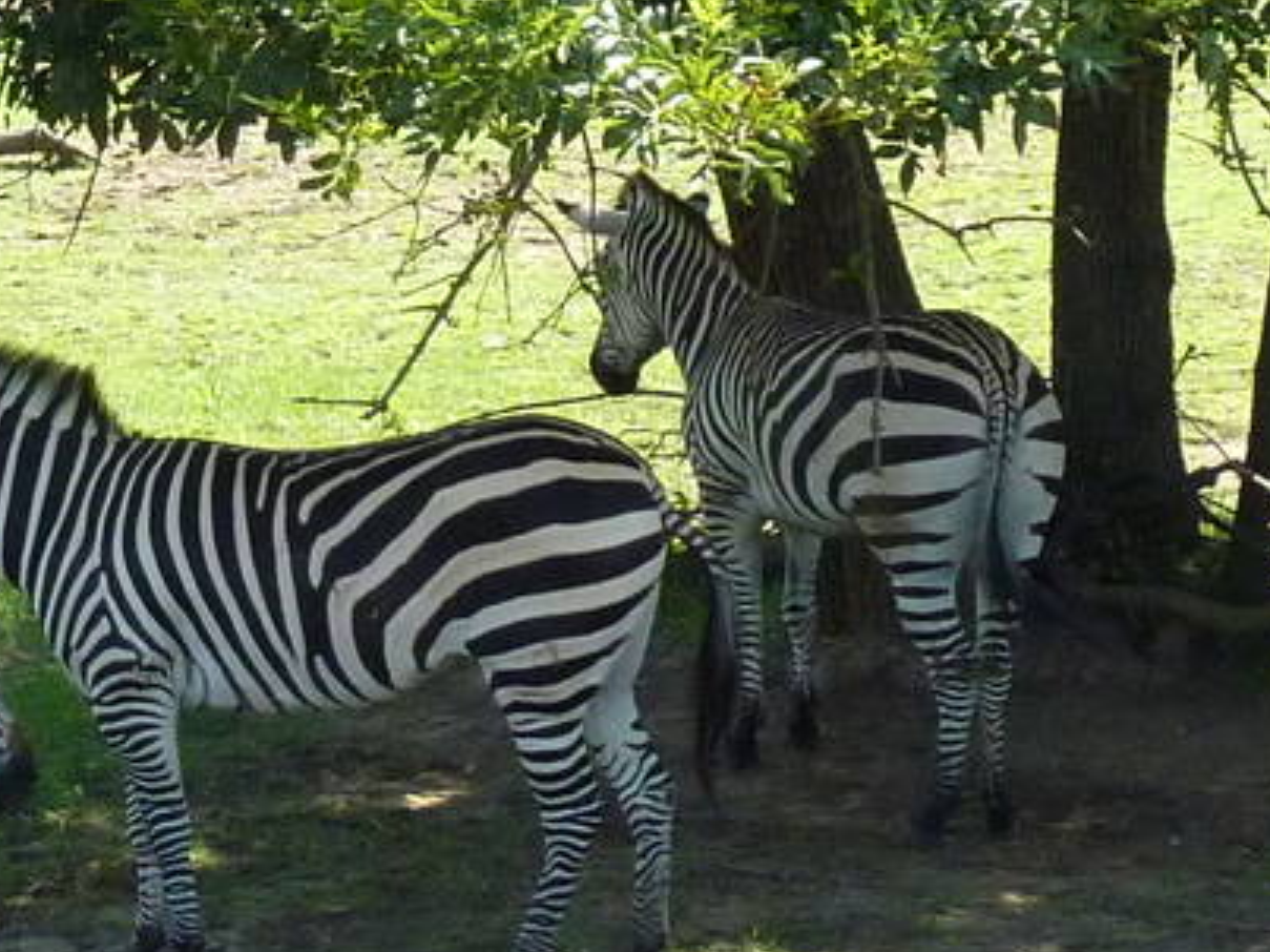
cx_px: 255
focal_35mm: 147
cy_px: -265
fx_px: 5392
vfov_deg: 9.9
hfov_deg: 13.4
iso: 250
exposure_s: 1/500
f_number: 3.6
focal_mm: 6.1
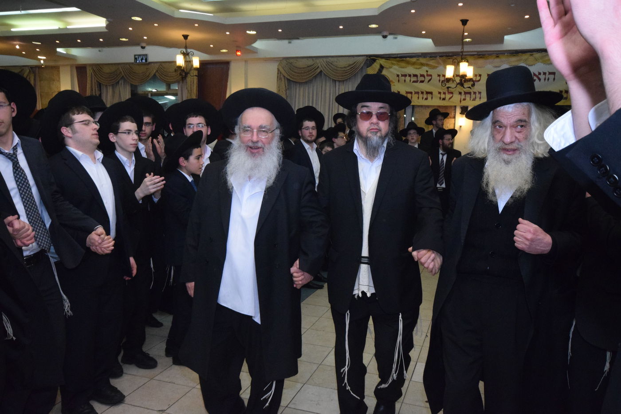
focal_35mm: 30
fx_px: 517
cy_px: 207
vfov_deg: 43.6
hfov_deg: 61.9
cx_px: 310
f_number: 11
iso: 5000
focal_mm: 20
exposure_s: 1/250
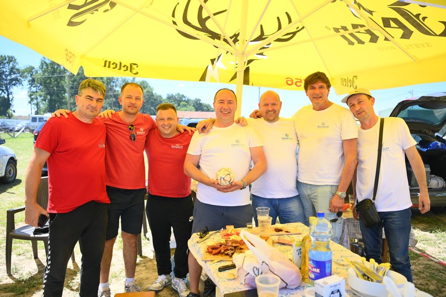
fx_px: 359
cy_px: 148
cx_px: 223
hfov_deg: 63.7
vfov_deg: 44.9
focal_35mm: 29
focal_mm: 29
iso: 100
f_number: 3.2
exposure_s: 1/640
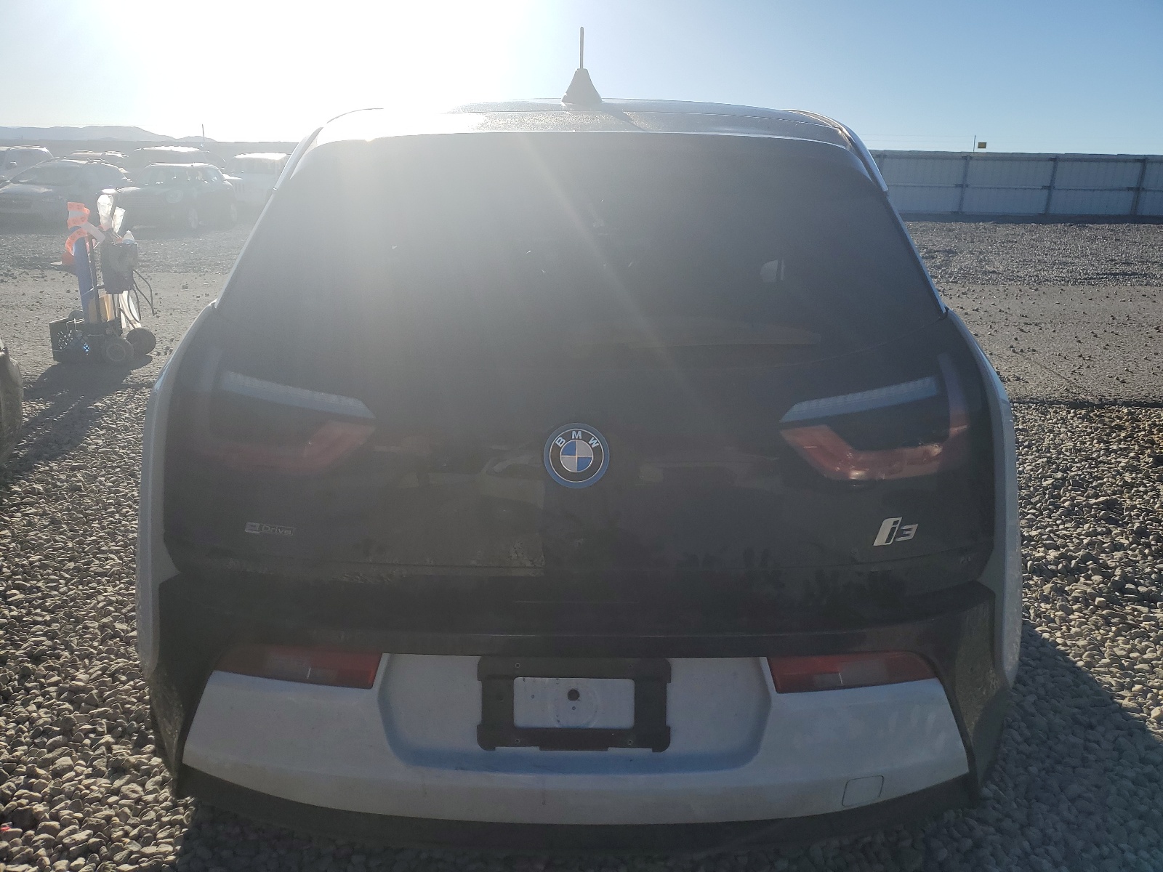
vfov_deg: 53.1
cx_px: 582
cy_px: 436
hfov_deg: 67.3
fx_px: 874
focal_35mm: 26
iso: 50
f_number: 1.5
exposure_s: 1/5000
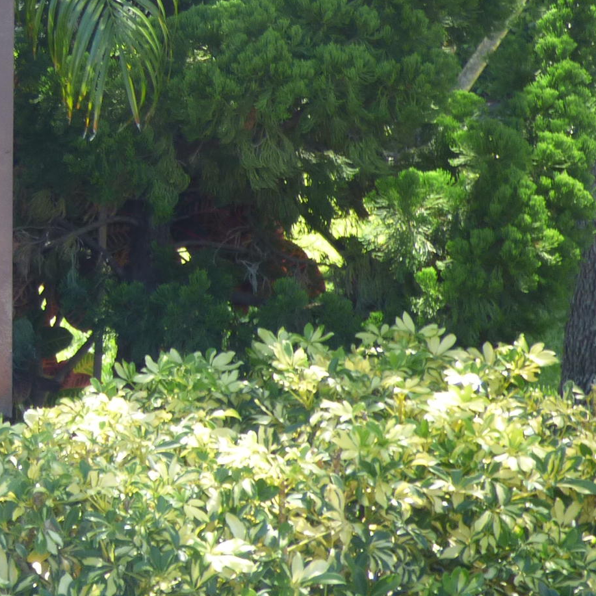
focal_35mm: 159
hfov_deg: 10.5
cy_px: 126
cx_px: -355
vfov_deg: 11.0
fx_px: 3097
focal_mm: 9.92
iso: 100
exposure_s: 1/100
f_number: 4
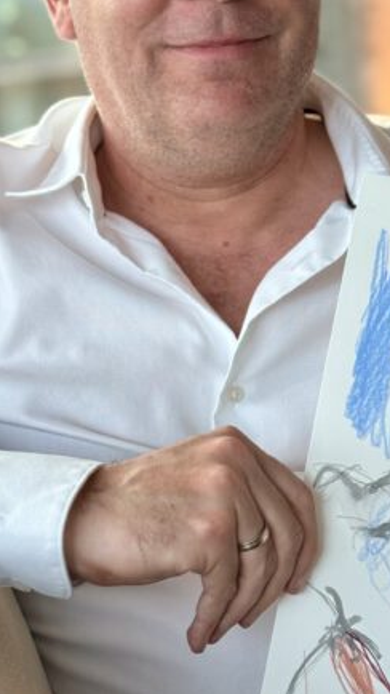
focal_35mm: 94
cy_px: 289
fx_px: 1729
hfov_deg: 12.8
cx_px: 285
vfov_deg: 22.7
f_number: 1.78
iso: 50
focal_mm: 6.76
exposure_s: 1/121
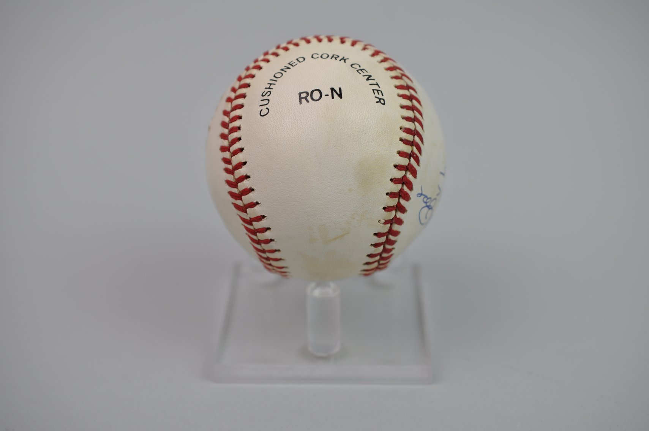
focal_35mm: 60
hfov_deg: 33.4
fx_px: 1080
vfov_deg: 22.6
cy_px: 216
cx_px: 324
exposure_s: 1/60
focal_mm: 40
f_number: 4
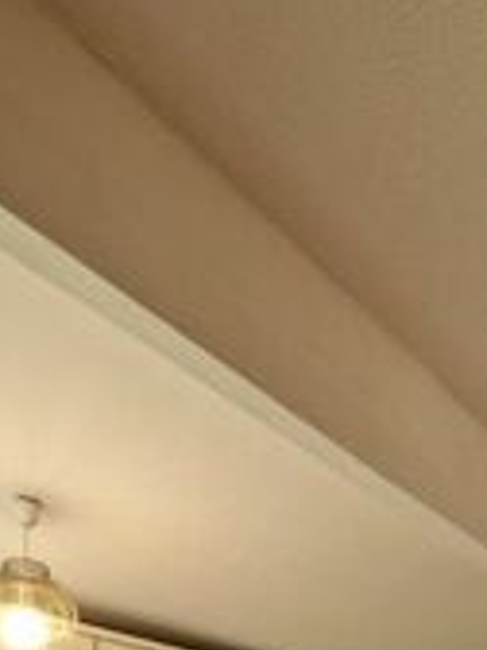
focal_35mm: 33
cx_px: 236
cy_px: 818
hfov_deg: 42.9
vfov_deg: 37.7
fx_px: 619
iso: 100
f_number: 2.2
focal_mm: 2.2
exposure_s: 1/50
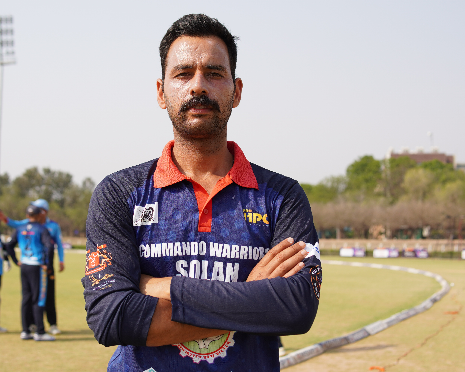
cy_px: 185
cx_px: 203
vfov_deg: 29.7
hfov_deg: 36.6
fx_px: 702
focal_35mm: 51
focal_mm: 30
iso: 100
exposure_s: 1/800
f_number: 3.5
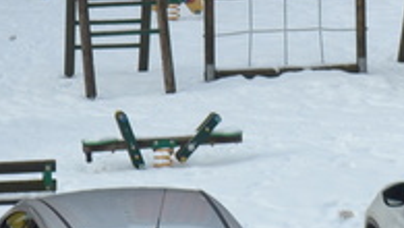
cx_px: 248
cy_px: -282
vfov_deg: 5.4
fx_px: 2358
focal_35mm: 220
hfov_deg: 9.8
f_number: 7.1
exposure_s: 1/250
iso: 100
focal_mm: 32
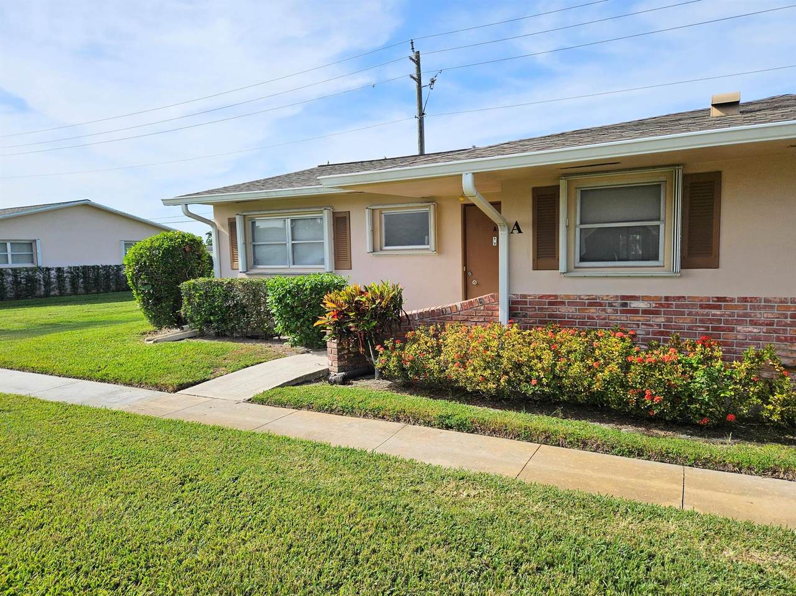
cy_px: 298
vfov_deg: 58.8
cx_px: 398
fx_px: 529
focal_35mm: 23
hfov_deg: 73.9
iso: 25
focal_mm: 5.4
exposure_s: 1/2510
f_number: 1.8
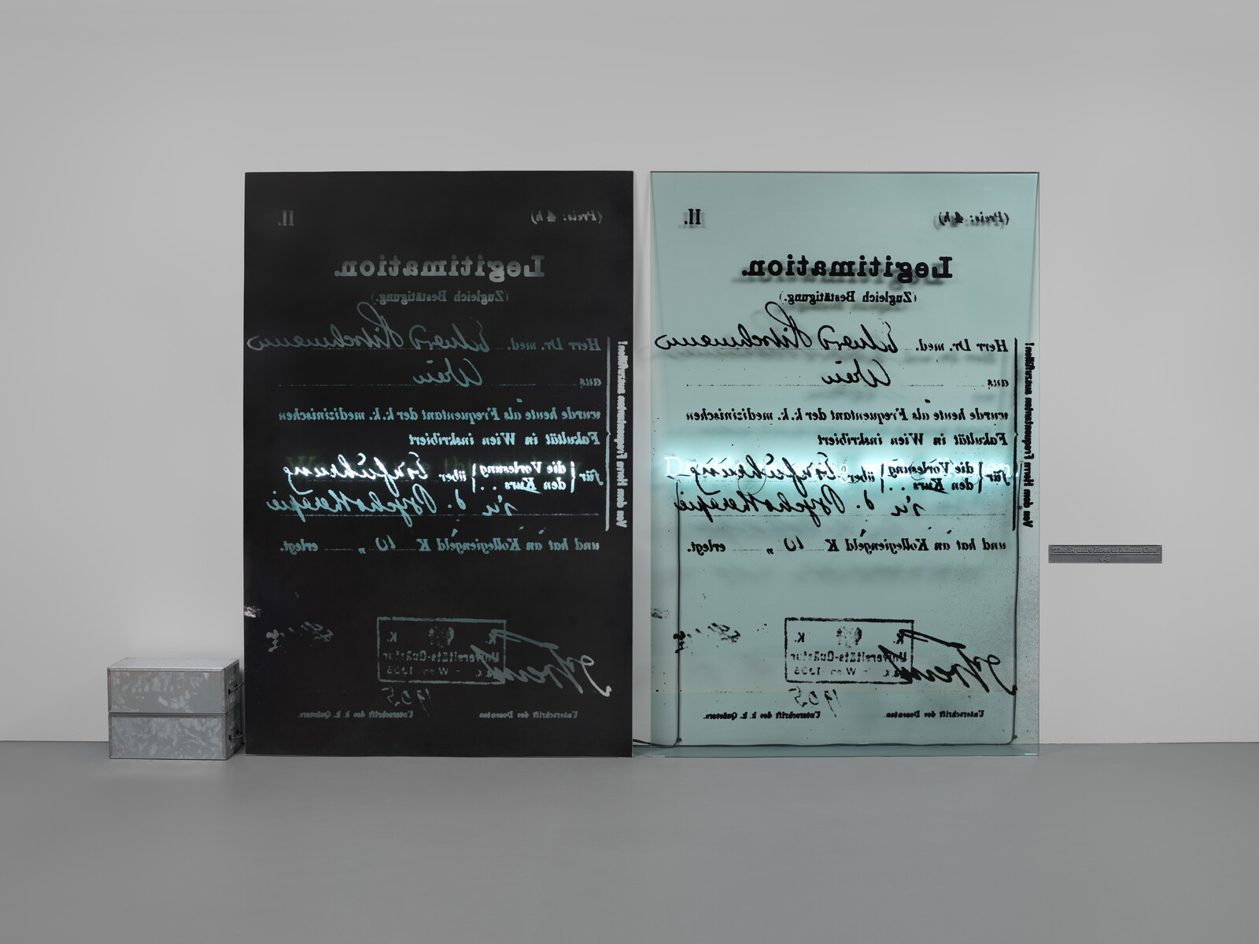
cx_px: 630
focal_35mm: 32
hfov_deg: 56.8
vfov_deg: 44.2
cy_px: 472
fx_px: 1164
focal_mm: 50
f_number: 8
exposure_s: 1/3.33
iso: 64
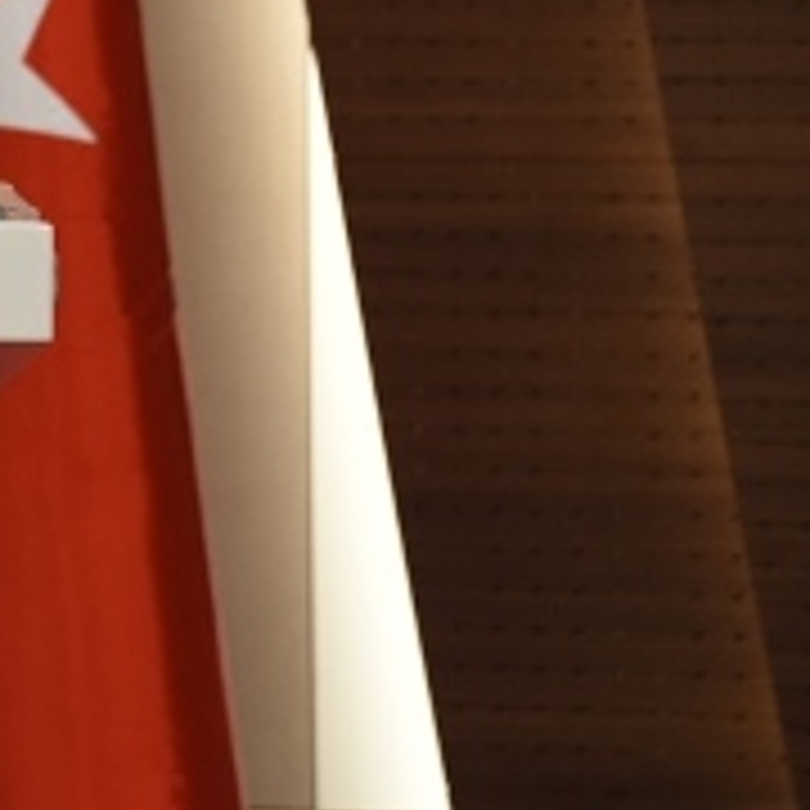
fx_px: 12681
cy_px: -198
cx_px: -506
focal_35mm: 479
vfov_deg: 3.7
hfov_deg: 3.6
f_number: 5.6
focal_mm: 150
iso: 1250
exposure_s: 1/125
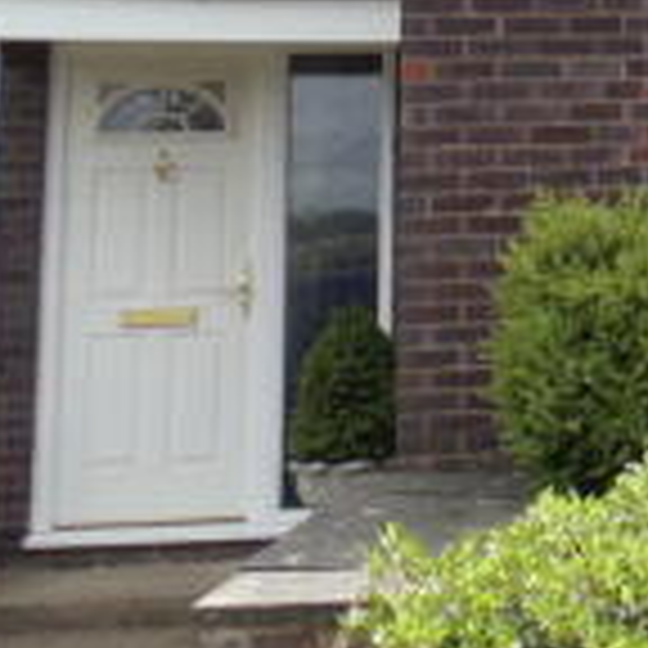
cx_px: 1249
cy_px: -151
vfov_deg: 10.9
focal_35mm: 157
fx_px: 3325
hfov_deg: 10.3
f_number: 3.5
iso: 100
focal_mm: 6
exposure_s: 1/640
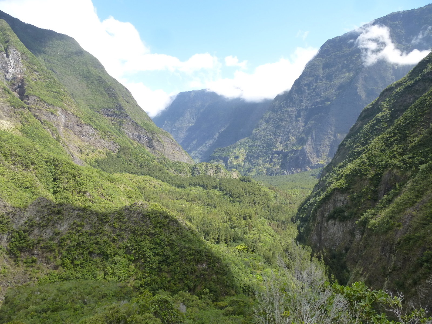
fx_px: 300
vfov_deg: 56.8
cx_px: 216
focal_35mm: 24
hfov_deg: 71.6
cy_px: 162
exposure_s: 1/320
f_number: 4
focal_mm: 4.3
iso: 160
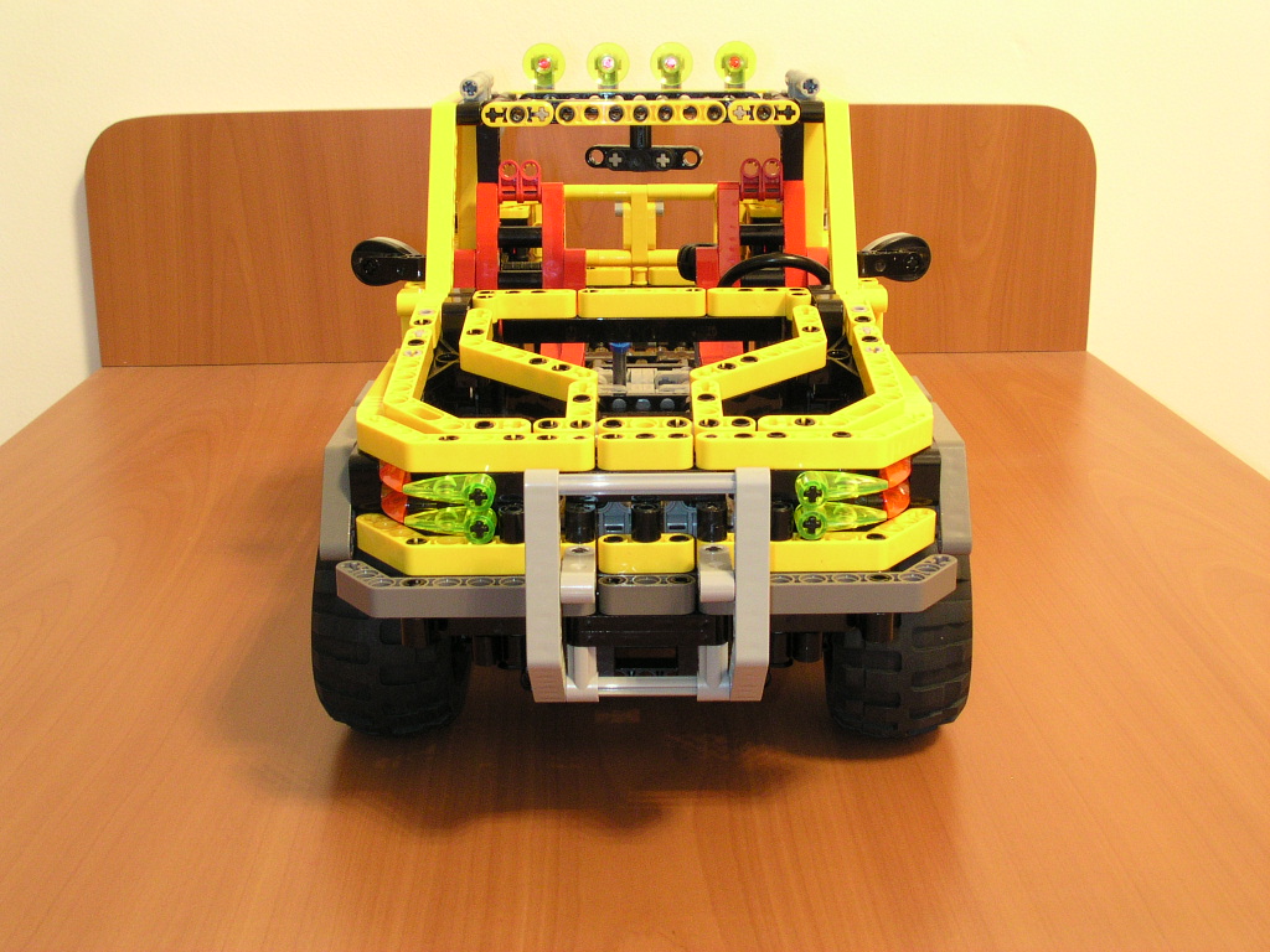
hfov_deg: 43.9
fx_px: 1578
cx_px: 635
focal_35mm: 43
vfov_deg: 33.6
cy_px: 476
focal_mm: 6.6
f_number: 4.8
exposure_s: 1/1.4
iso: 200
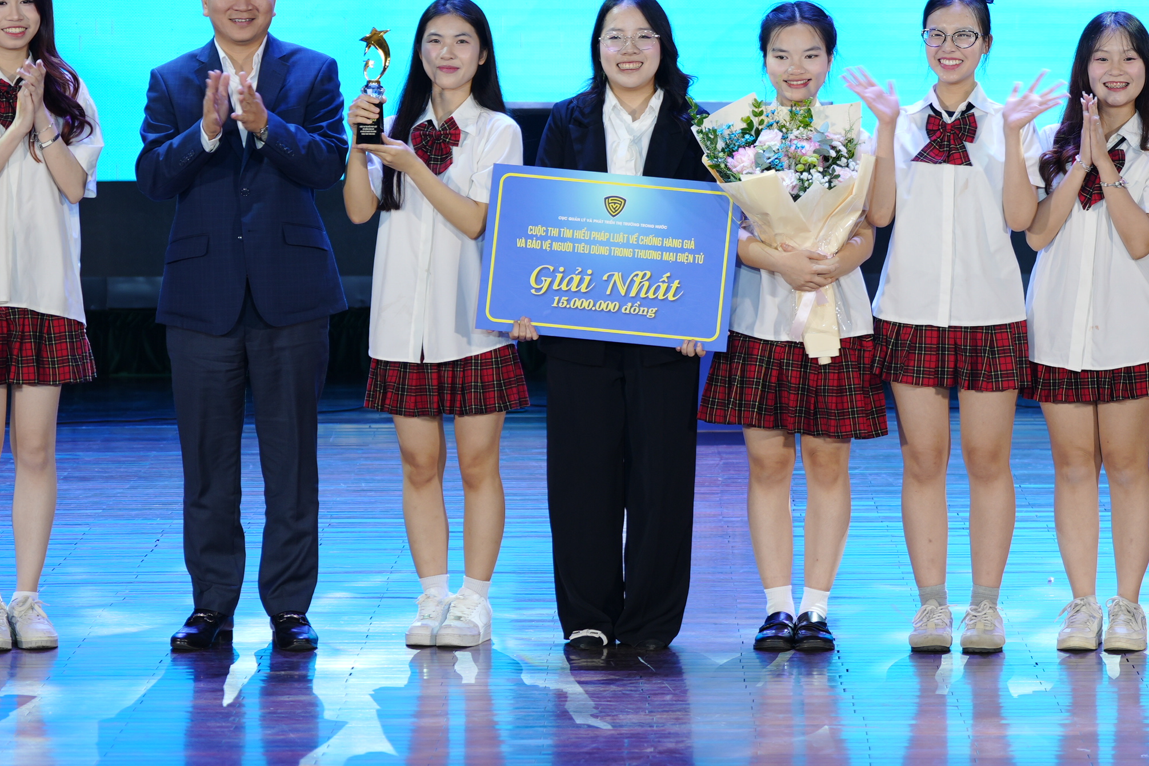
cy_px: -42
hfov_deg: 11.4
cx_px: 696
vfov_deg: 7.5
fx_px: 5777
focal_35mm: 181
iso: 160
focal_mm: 79
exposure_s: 1/100
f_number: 2.8
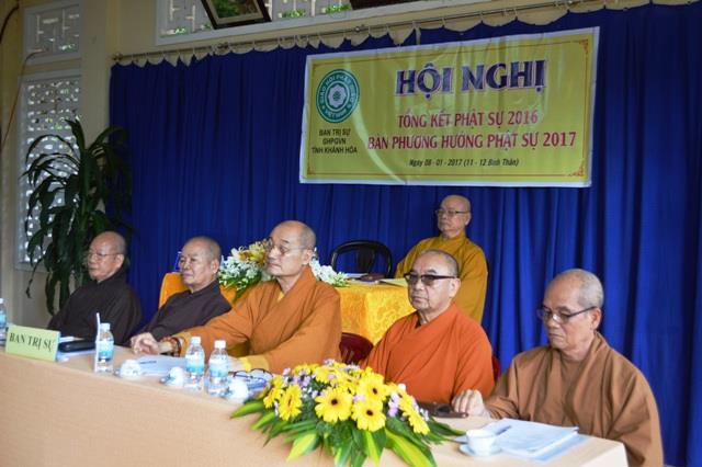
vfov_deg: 30.8
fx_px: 848
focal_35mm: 44
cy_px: 234
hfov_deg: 45.0
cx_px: 351
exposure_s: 1/60
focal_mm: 29
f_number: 4.5
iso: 400
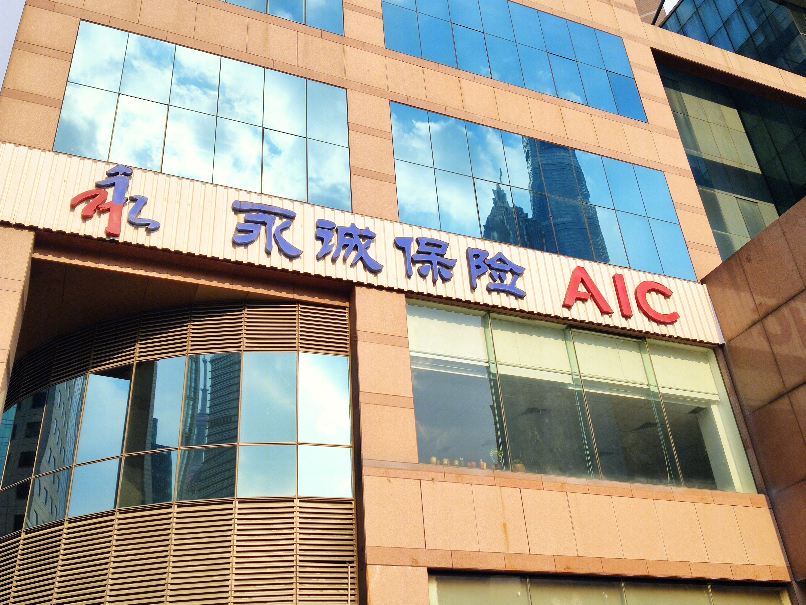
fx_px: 768
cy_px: 302
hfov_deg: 55.4
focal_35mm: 33
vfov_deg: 42.9
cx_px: 403
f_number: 1.75
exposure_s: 1/1766
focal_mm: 4.75
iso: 112
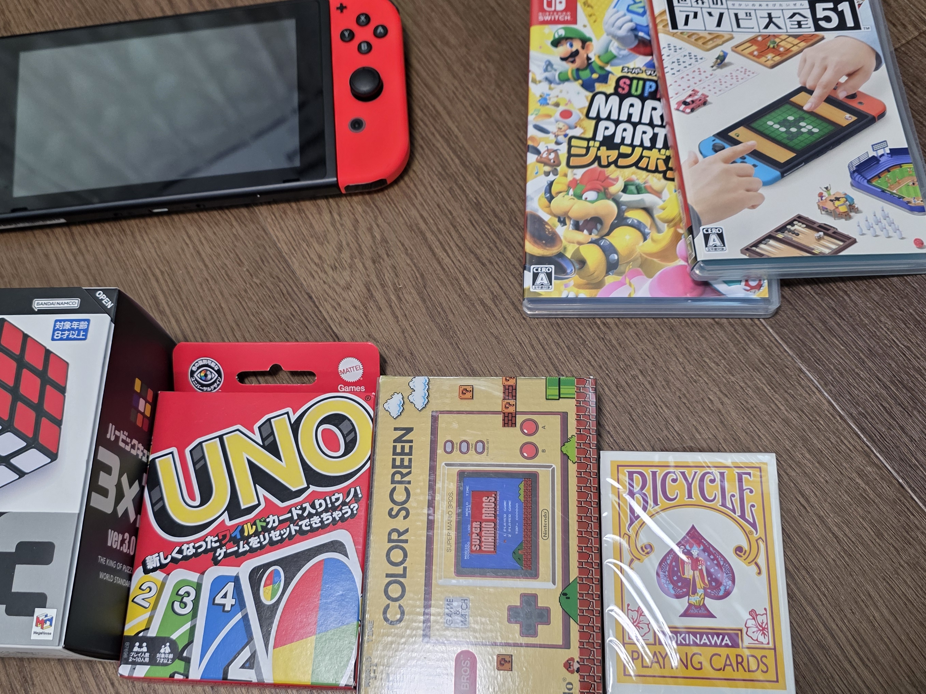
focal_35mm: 34
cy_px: 387
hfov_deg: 53.8
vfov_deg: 41.7
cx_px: 410
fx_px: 909
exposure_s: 1/180
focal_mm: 6.3
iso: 160
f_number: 1.7
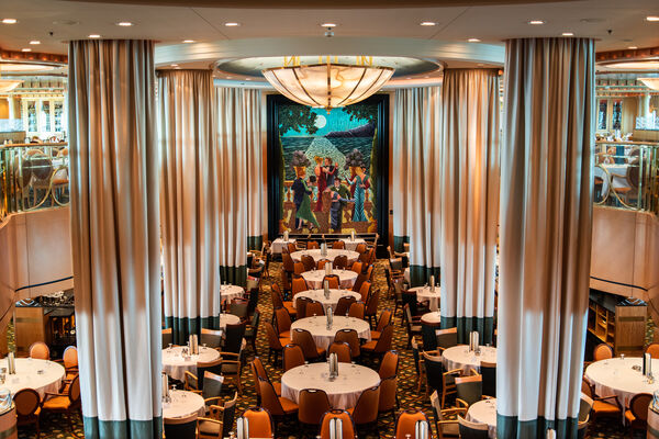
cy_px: 220
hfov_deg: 46.4
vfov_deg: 31.9
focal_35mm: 42
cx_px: 330
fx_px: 769
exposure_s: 1/30
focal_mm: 42
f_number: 4.2
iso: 1000
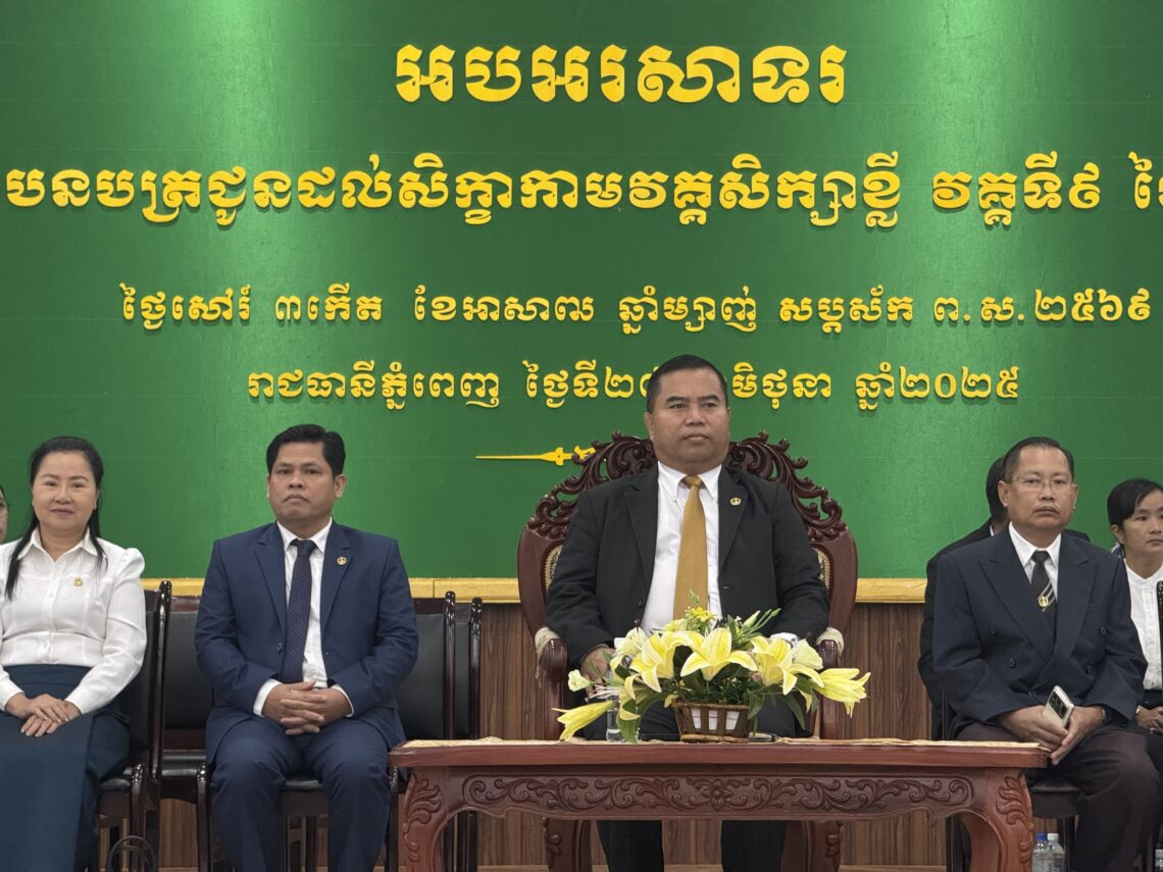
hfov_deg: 16.4
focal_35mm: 120
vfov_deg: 12.3
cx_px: 582
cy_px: 436
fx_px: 4032
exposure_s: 1/50
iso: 400
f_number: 2.8
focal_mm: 15.66
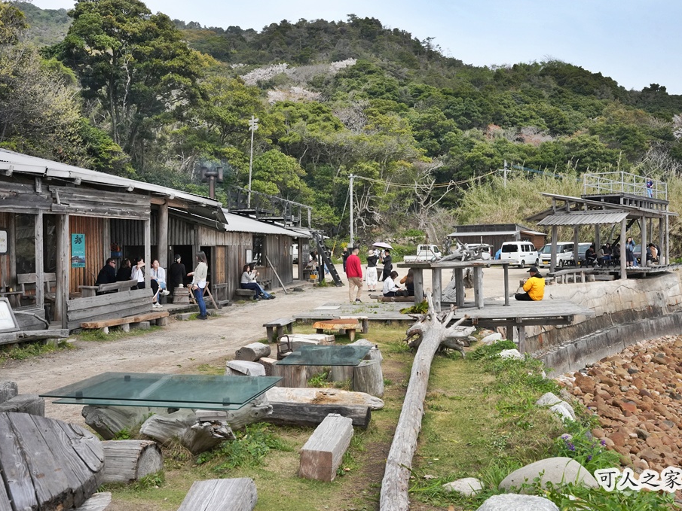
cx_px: 341
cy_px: 256
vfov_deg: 38.0
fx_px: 744
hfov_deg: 49.2
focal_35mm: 38
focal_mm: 34.7
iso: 3200
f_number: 10
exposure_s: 1/3200
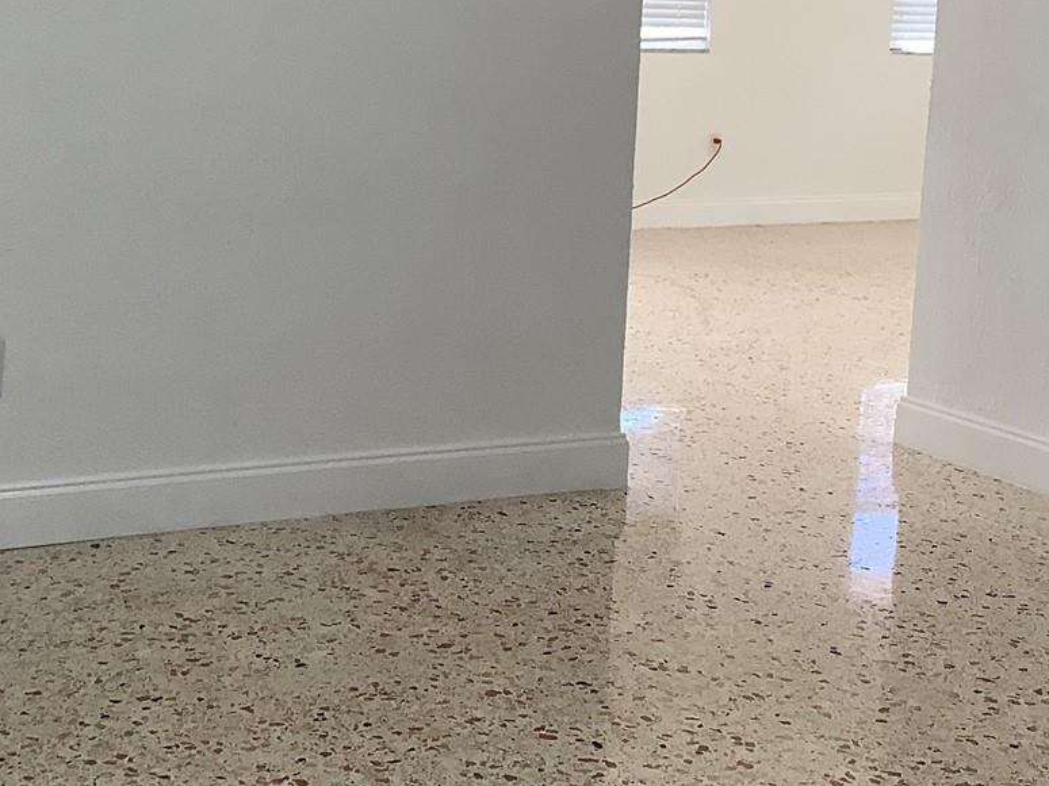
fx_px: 1939
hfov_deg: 30.1
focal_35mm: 64
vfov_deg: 22.8
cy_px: 239
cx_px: 368
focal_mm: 3.3
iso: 80
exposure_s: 1/120
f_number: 2.4
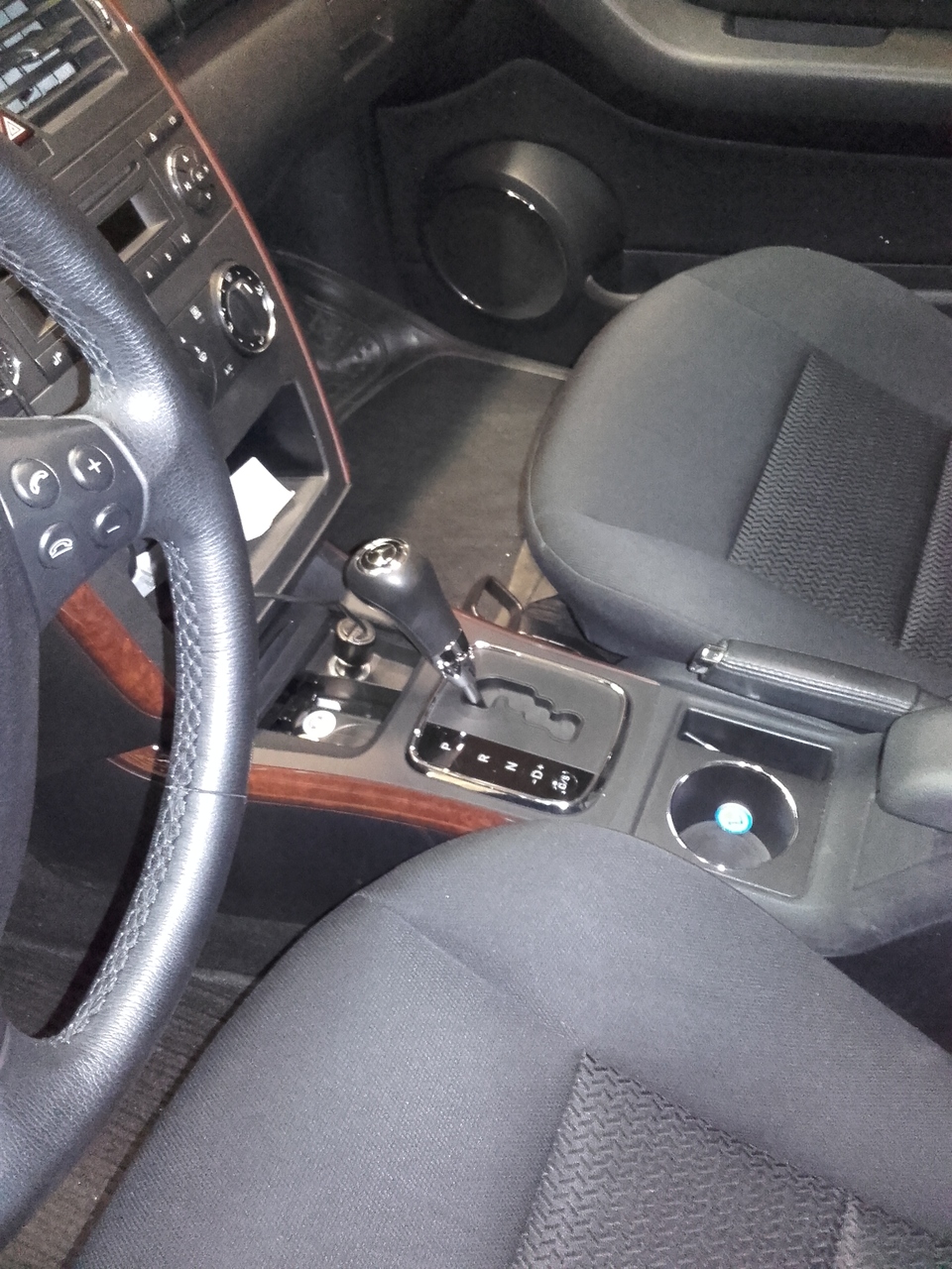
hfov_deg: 45.4
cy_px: 634
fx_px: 1137
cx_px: 476
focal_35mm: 31
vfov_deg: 58.4
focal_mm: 3.31
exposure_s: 1/12
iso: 730
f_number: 2.2
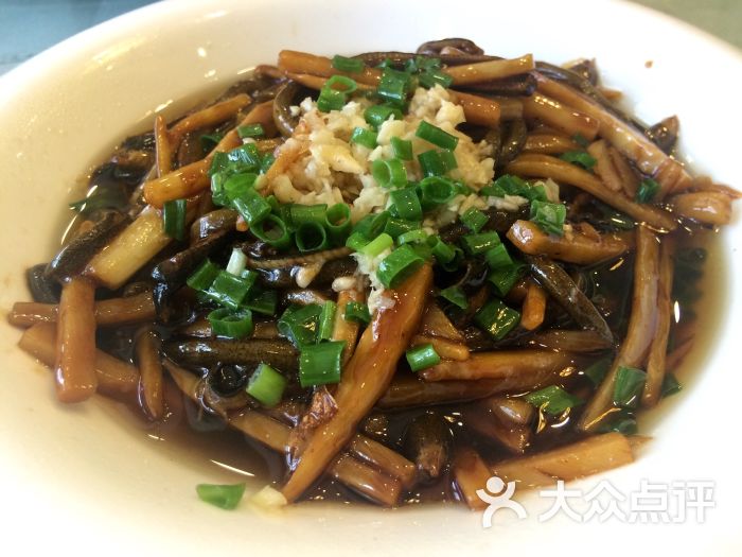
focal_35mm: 29
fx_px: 622
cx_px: 371
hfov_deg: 61.7
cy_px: 278
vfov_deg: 48.2
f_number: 2.2
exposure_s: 1/33
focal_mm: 4.15
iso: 64
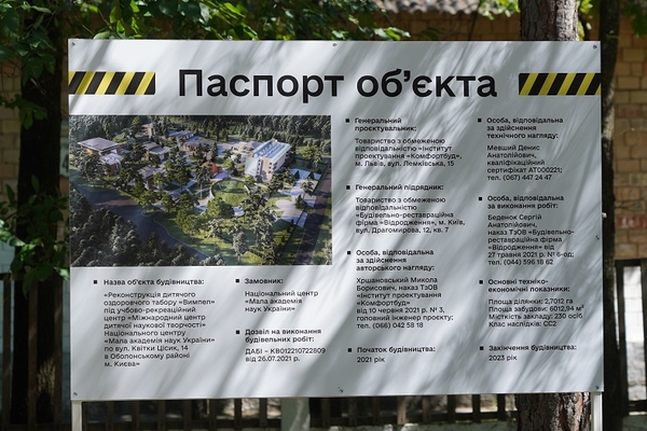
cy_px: 216
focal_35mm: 118
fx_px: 2121
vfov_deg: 11.6
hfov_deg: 17.3
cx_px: 324
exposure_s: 1/250
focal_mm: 79
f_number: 5.6
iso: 160
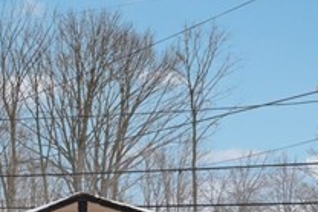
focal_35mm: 73
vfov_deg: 17.4
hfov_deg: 18.9
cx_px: -298
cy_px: 284
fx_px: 645
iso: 200
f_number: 8
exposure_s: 1/1000
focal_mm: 14
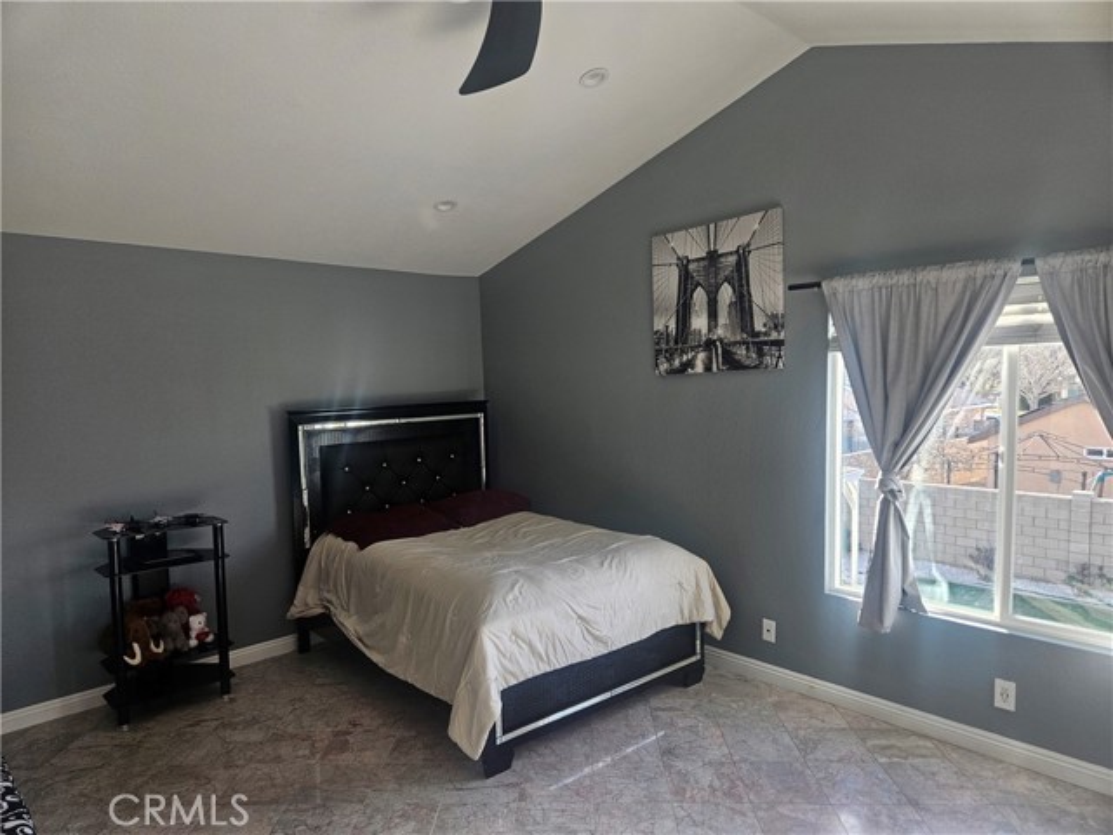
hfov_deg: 73.9
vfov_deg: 58.9
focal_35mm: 23
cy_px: 418
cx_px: 556
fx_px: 740
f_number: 1.8
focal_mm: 5.4
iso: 50
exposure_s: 1/120
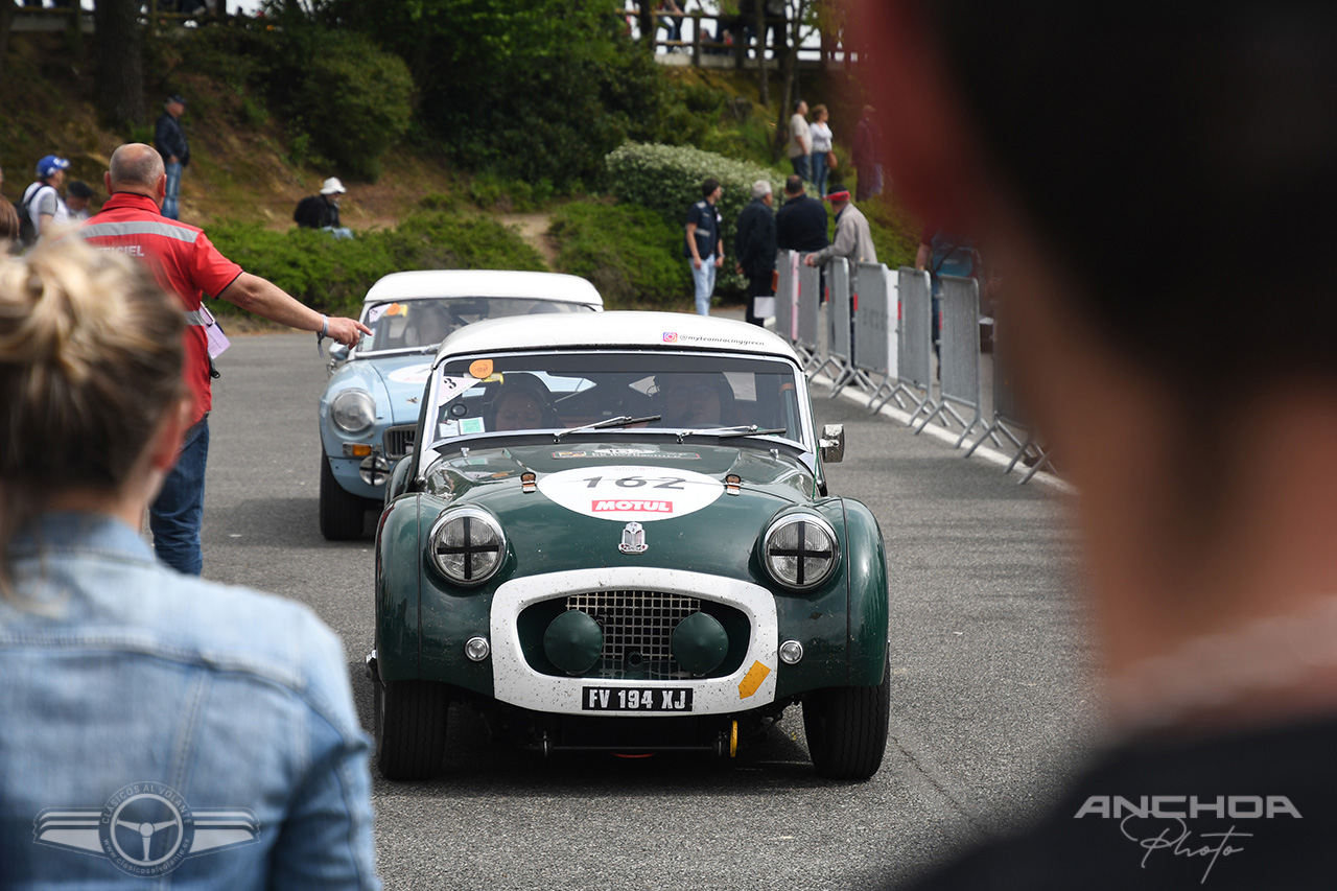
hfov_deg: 18.3
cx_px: 668
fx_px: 4159
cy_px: 446
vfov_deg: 12.2
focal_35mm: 112
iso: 100
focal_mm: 75
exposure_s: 1/400
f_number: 5
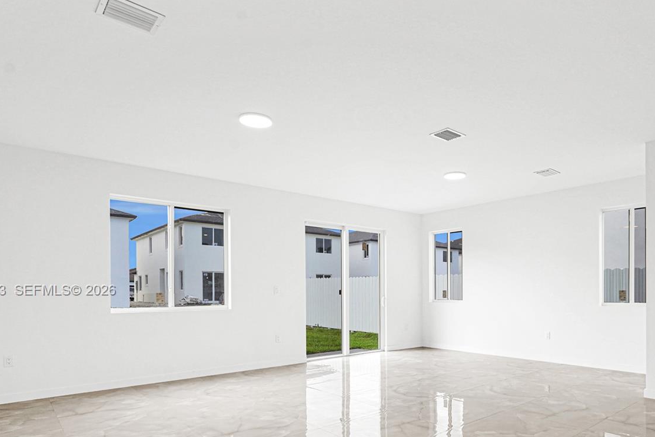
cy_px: 291
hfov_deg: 75.0
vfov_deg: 54.0
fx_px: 418
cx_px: 403
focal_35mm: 23
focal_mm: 16
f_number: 8
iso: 640
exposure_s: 1/30
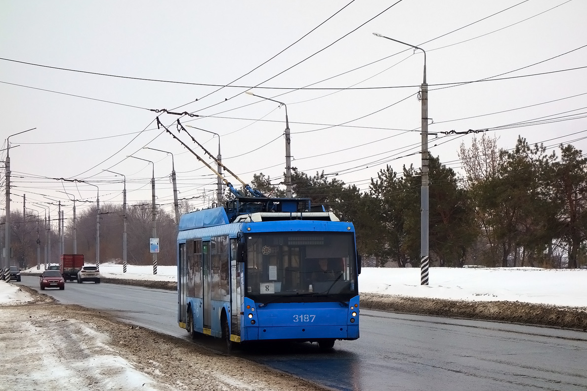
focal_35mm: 101
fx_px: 1647
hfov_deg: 20.2
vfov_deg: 13.6
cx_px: 296
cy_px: 194
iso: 125
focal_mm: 37.1
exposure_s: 1/500
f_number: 5.6
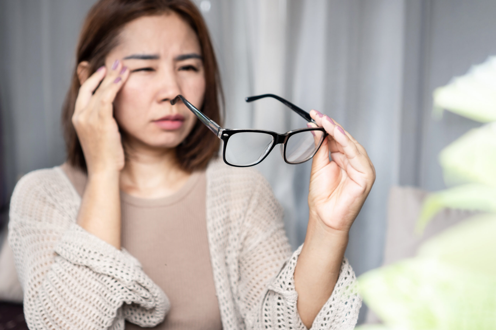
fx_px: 723
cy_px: 165
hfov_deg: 37.8
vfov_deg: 25.8
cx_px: 248
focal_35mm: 52
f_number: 2.8
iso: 100
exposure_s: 1/80
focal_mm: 35
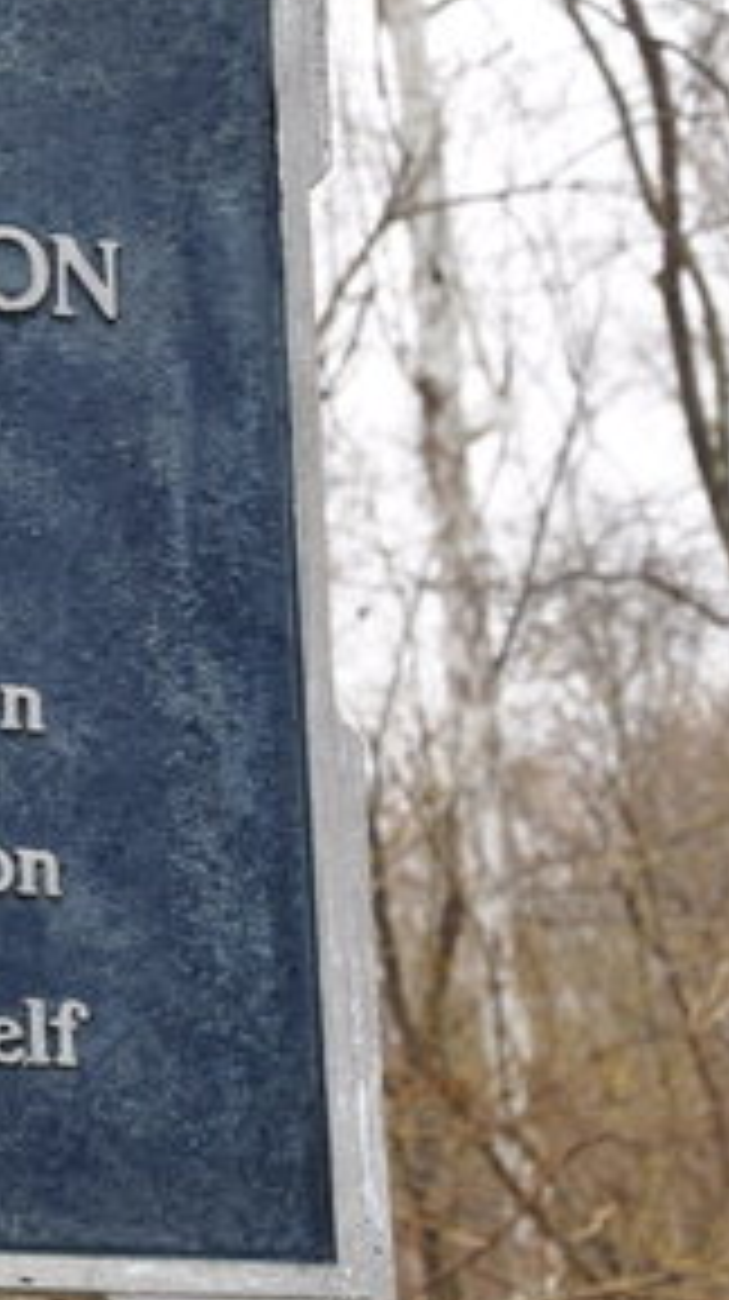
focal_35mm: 181
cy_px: 452
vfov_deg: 11.9
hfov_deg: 6.6
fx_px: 6236
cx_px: -513
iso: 200
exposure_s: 1/50
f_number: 7.1
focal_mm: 52
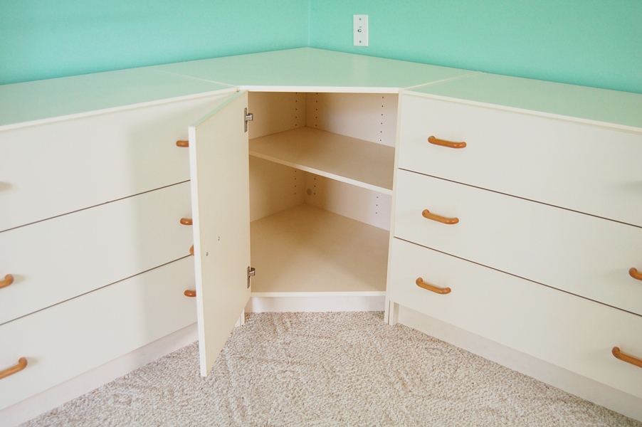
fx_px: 695
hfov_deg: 49.6
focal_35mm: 39
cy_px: 214
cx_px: 321
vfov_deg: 34.2
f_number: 4
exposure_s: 1/30
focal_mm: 26
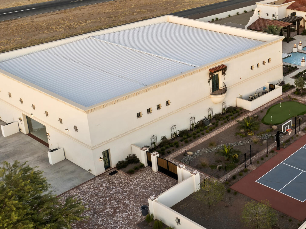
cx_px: 290
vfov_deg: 28.5
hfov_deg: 35.3
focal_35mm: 50
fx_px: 442
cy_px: 45
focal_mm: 12.3
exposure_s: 1/240
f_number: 2.8
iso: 130
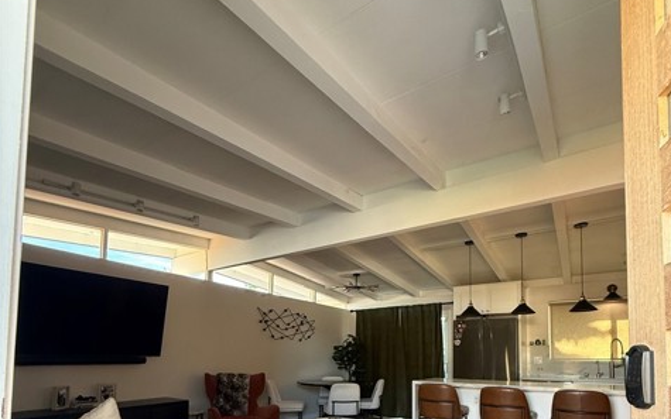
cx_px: 338
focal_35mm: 20
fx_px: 366
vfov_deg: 55.1
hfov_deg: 85.1
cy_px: 340
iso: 320
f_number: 2.2
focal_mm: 2.22
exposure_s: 1/99
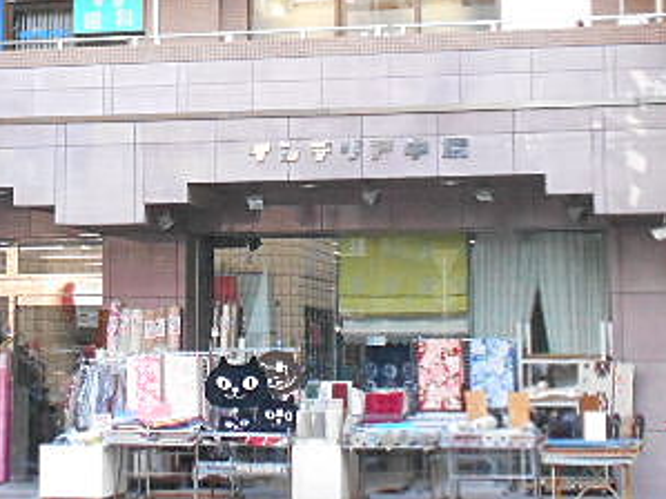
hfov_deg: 18.3
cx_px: 227
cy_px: 80
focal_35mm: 107
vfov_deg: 13.7
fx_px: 2058
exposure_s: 1/160
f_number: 4.5
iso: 800
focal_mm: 8.8
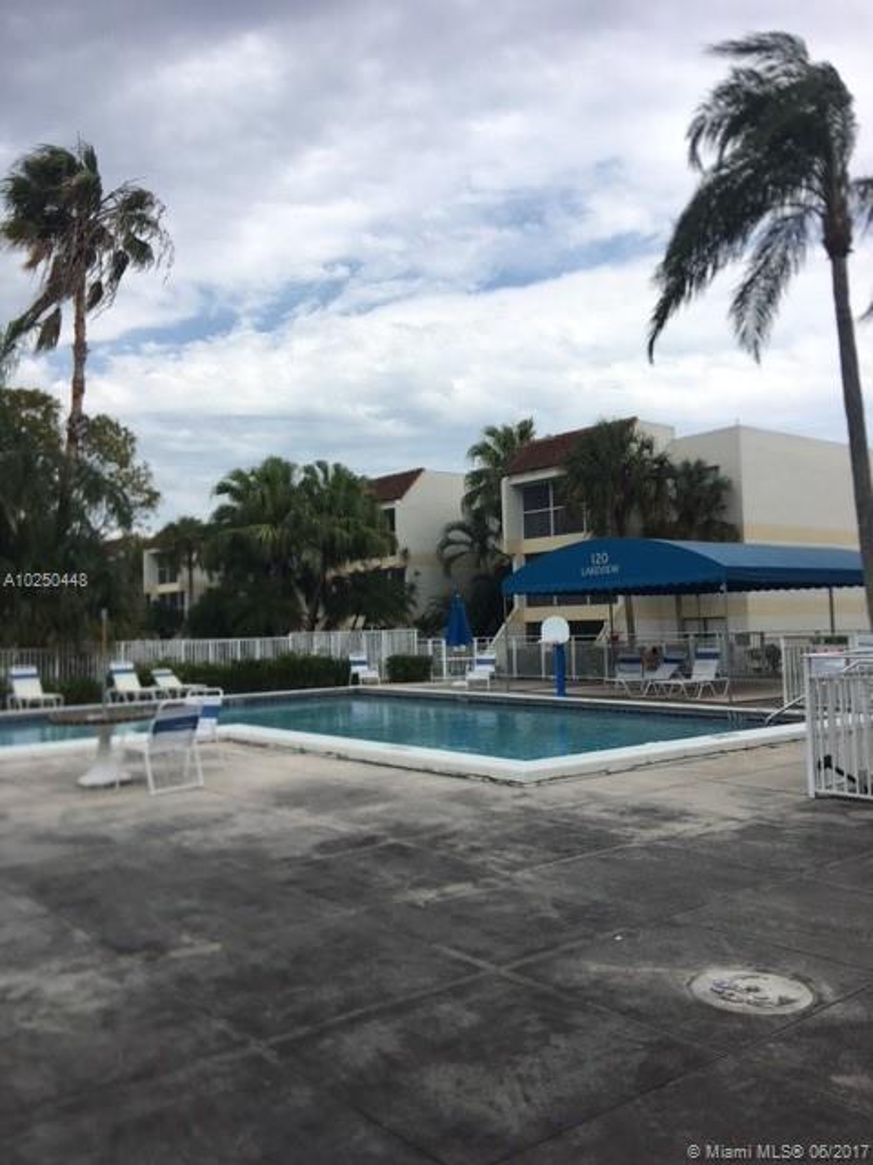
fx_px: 975
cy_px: 582
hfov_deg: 48.2
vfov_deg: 61.7
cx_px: 436
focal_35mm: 29
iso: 25
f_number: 2.2
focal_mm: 4.15
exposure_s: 1/1350
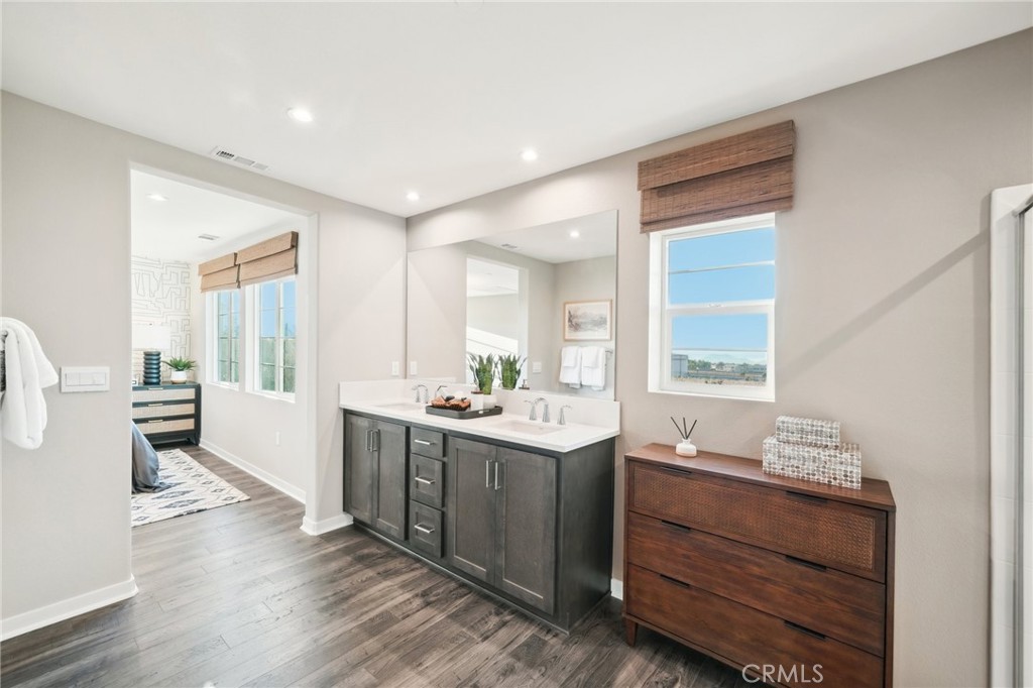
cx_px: 516
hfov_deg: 104.3
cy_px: 344
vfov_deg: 81.2
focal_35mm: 14
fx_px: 402
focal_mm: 14
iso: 400
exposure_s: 1/30
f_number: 8
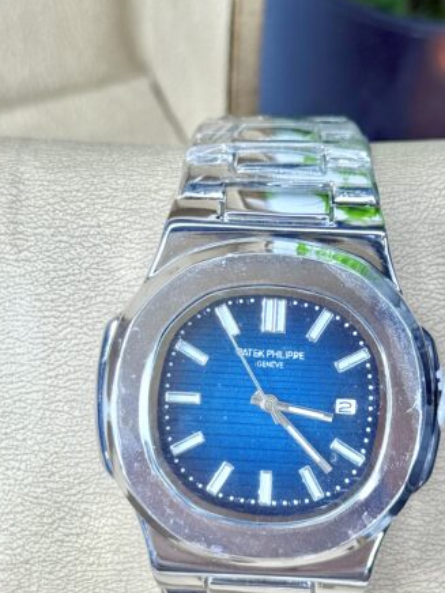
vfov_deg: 22.2
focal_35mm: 88
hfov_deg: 16.8
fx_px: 1508
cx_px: 289
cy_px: 340
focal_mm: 6.76
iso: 50
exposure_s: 1/121
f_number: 1.78
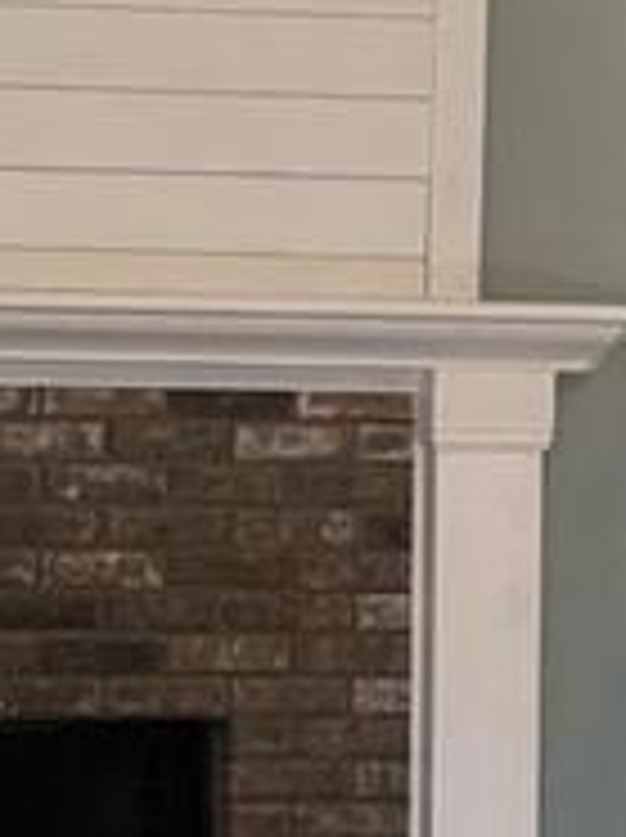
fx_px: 4060
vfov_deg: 11.8
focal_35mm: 168
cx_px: -221
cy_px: 414
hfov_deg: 8.7
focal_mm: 5.96
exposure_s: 1/120
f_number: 1.6
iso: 160
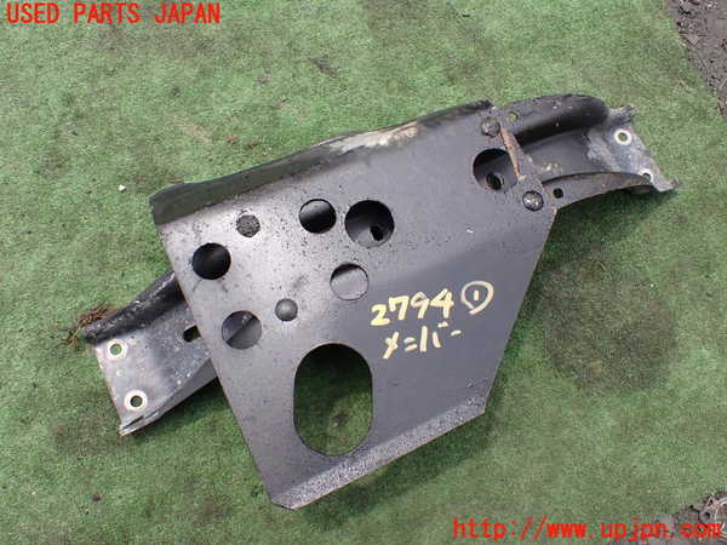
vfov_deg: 46.8
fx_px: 630
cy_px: 272
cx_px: 364
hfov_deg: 60.0
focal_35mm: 30
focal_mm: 5.4
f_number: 3.2
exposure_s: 1/500
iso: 100
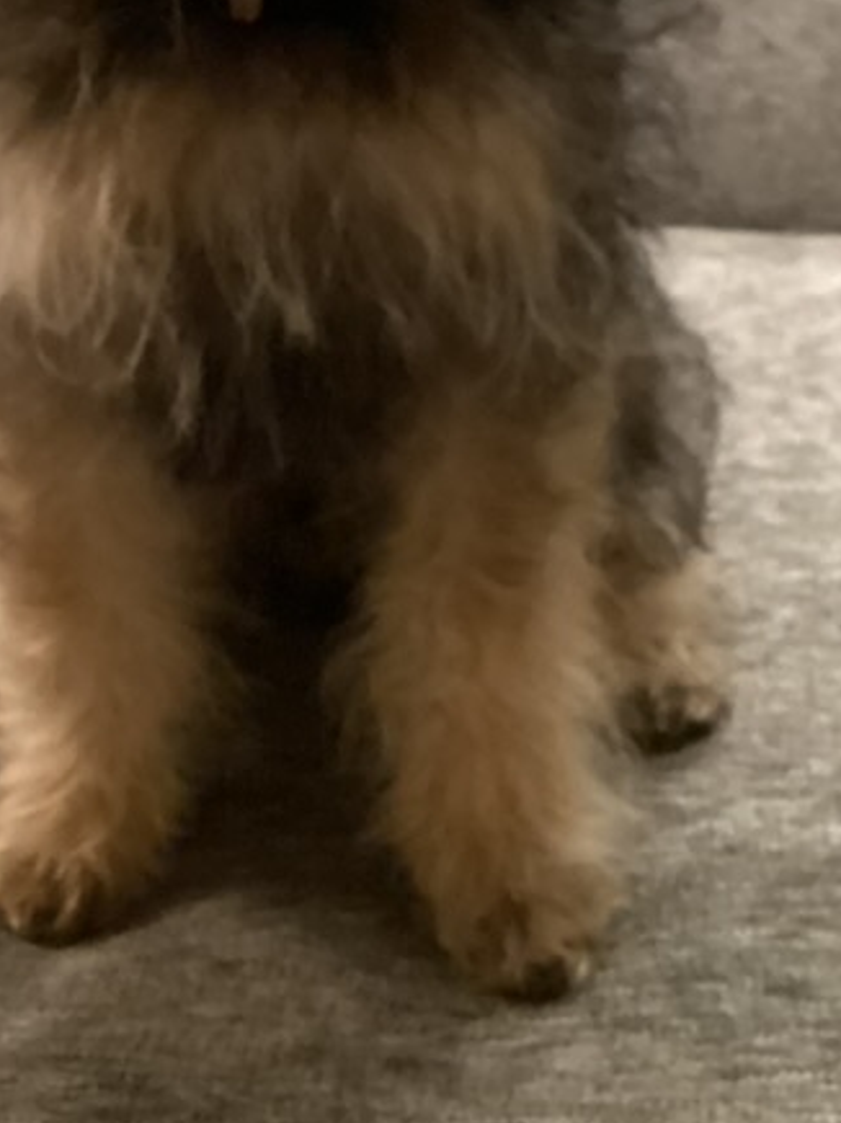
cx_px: 263
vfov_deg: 25.1
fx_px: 2366
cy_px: -57
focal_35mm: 73
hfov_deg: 20.1
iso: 640
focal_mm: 3.3
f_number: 2.4
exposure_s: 1/30
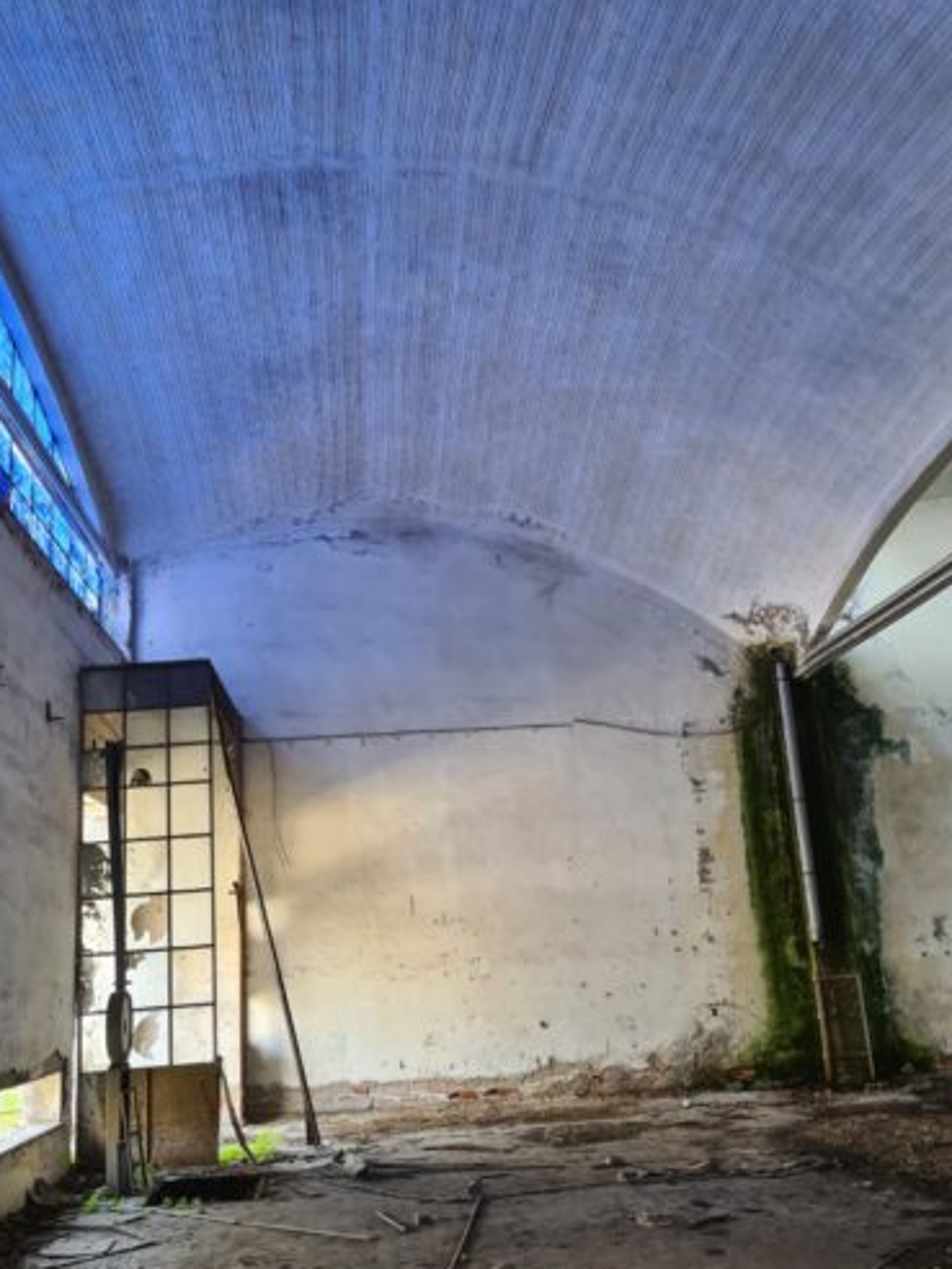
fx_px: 1357
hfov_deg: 38.6
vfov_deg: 50.1
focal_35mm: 37
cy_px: 601
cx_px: 396
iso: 100
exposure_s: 1/50
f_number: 1.8
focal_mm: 5.4
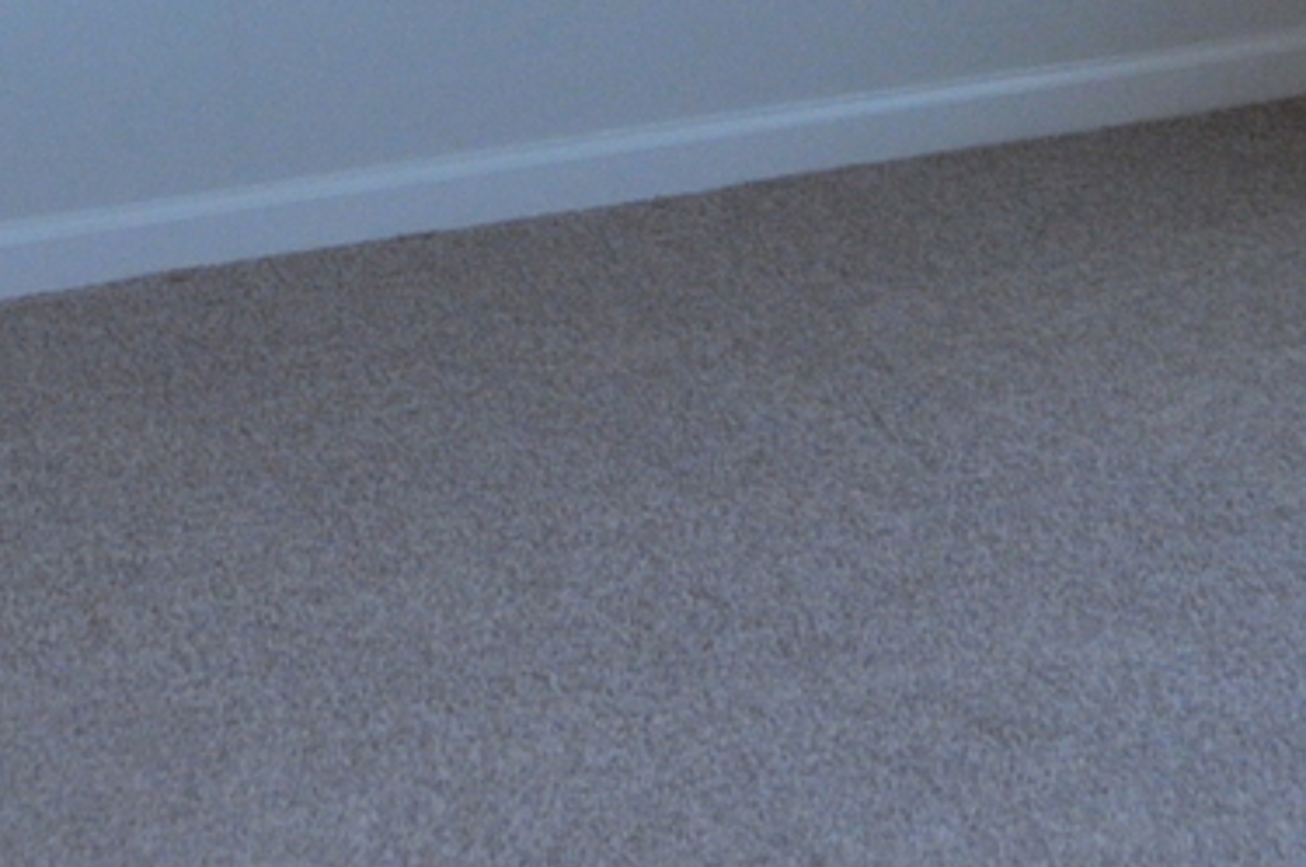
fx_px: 4710
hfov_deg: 15.8
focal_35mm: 130
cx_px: 603
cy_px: -745
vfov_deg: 9.9
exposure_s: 1/125
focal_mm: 20
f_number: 3.5
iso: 640
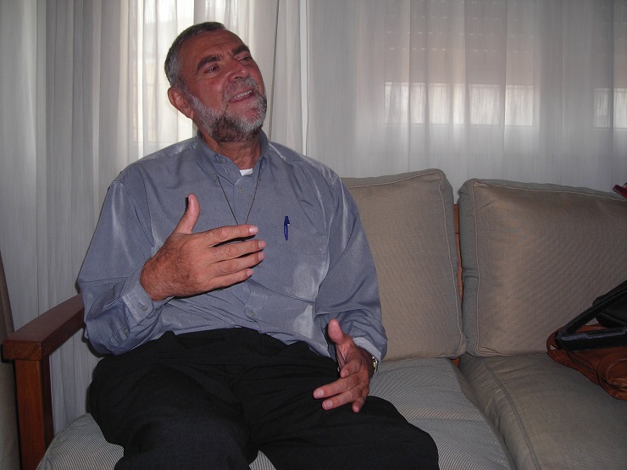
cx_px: 314
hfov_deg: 49.0
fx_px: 688
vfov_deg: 37.7
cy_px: 235
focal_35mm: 38
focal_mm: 6.3
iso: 50
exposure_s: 1/60.1
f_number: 3.2
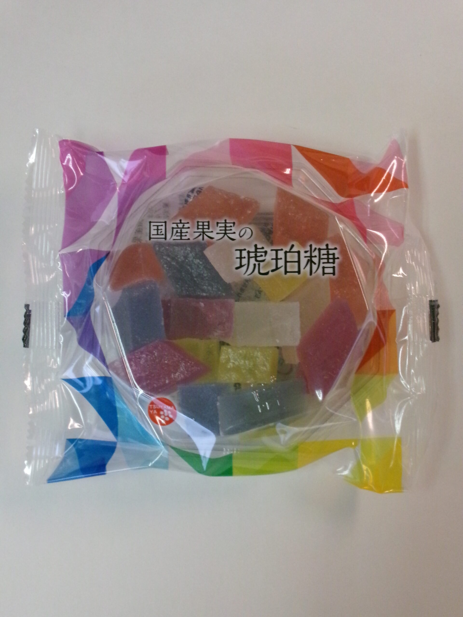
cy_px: 308
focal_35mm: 53
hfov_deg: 27.5
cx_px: 232
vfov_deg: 36.2
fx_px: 945
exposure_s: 1/100
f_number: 4.9
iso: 800
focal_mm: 9.5
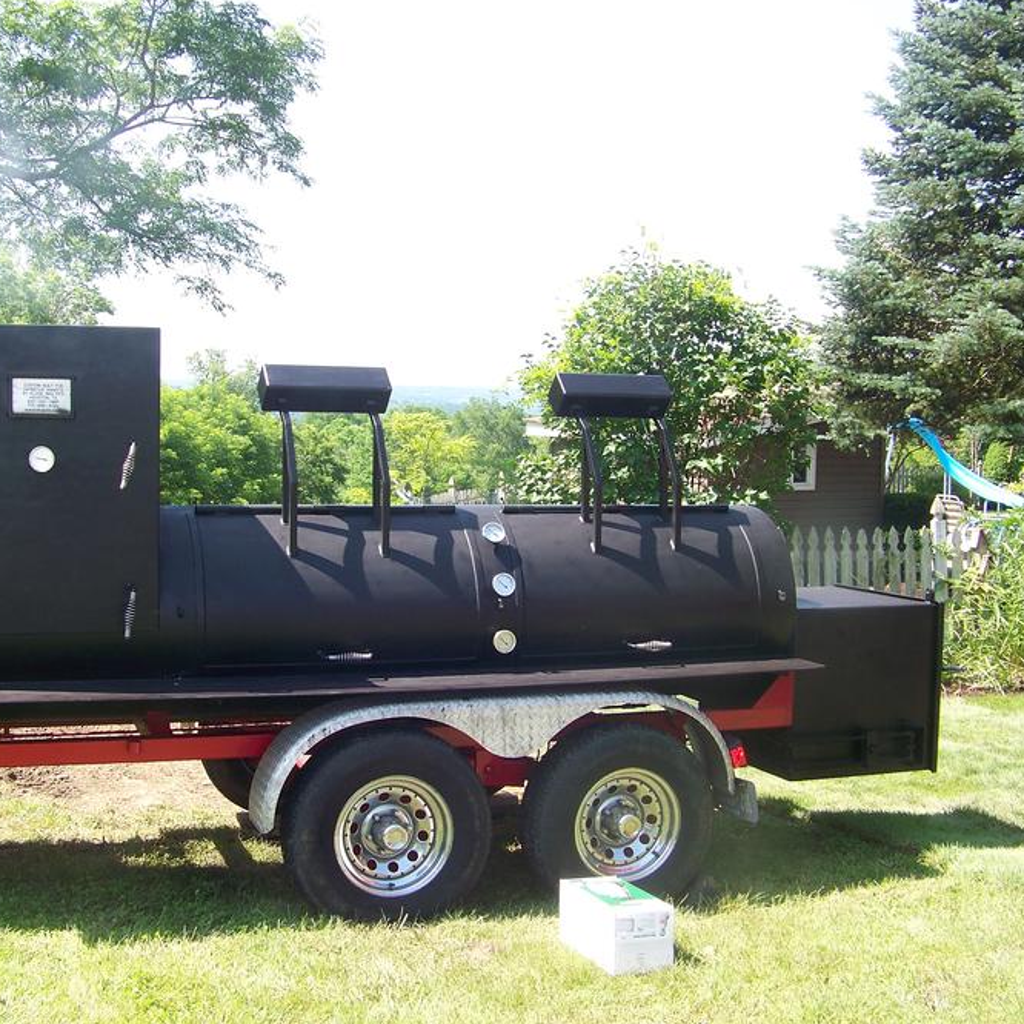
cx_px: 421
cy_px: 511
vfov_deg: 39.2
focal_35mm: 43
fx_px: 1439
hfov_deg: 39.0
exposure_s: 1/125
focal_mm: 5.85
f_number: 4
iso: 64
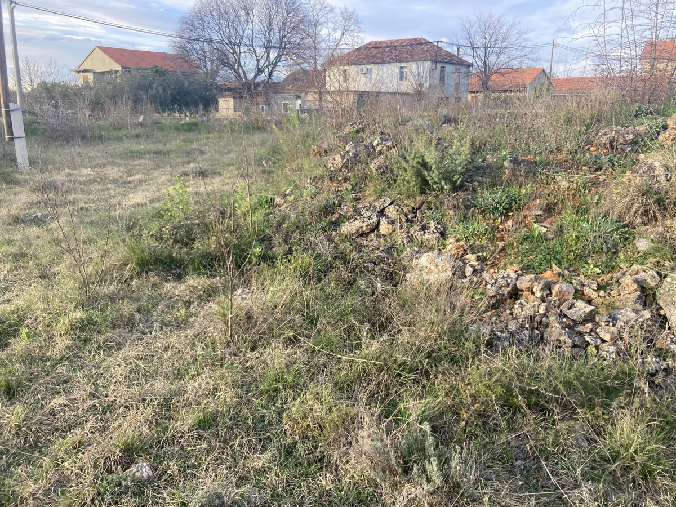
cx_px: 338
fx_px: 547
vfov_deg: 49.7
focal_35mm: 28
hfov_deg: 63.4
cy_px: 254
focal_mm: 3.99
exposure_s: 1/130
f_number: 1.8
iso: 20
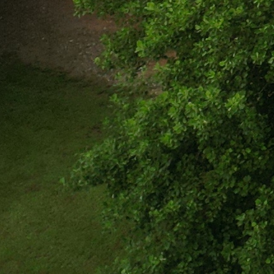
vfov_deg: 7.6
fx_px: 1782
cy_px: -563
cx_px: 1098
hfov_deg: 6.8
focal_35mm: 199
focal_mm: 6.72
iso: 100
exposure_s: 1/1000
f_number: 1.7
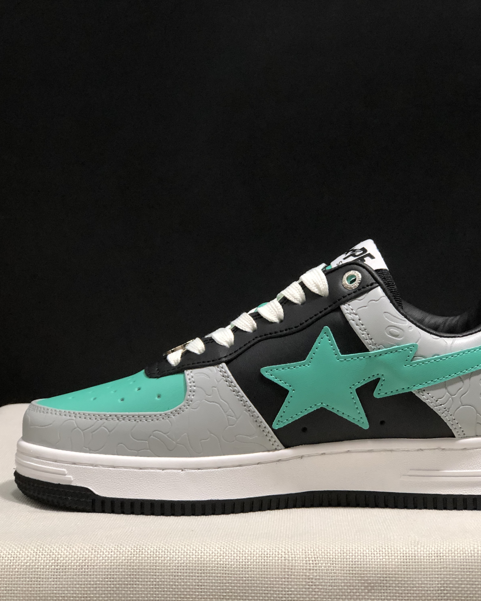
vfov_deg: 25.4
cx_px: 291
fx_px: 1335
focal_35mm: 75
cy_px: 302
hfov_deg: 20.4
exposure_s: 1/30
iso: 100
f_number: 2.8
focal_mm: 6.6
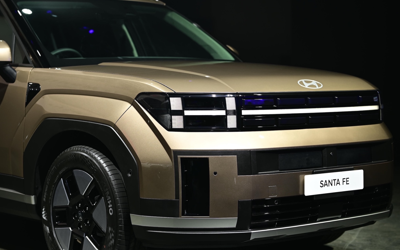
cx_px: 110
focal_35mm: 81
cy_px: 92
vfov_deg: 16.1
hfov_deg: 25.3
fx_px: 883
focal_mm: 50
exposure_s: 1/200
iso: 64
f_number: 1.8
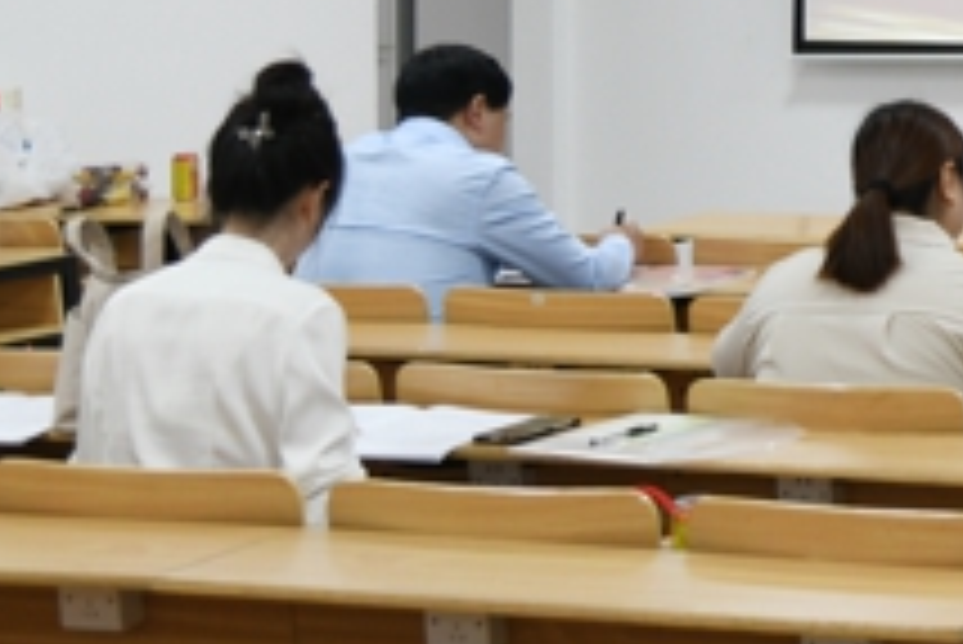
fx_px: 3399
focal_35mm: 127
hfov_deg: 15.0
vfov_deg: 10.7
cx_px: 1404
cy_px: -88
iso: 800
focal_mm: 40
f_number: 4
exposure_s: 1/80
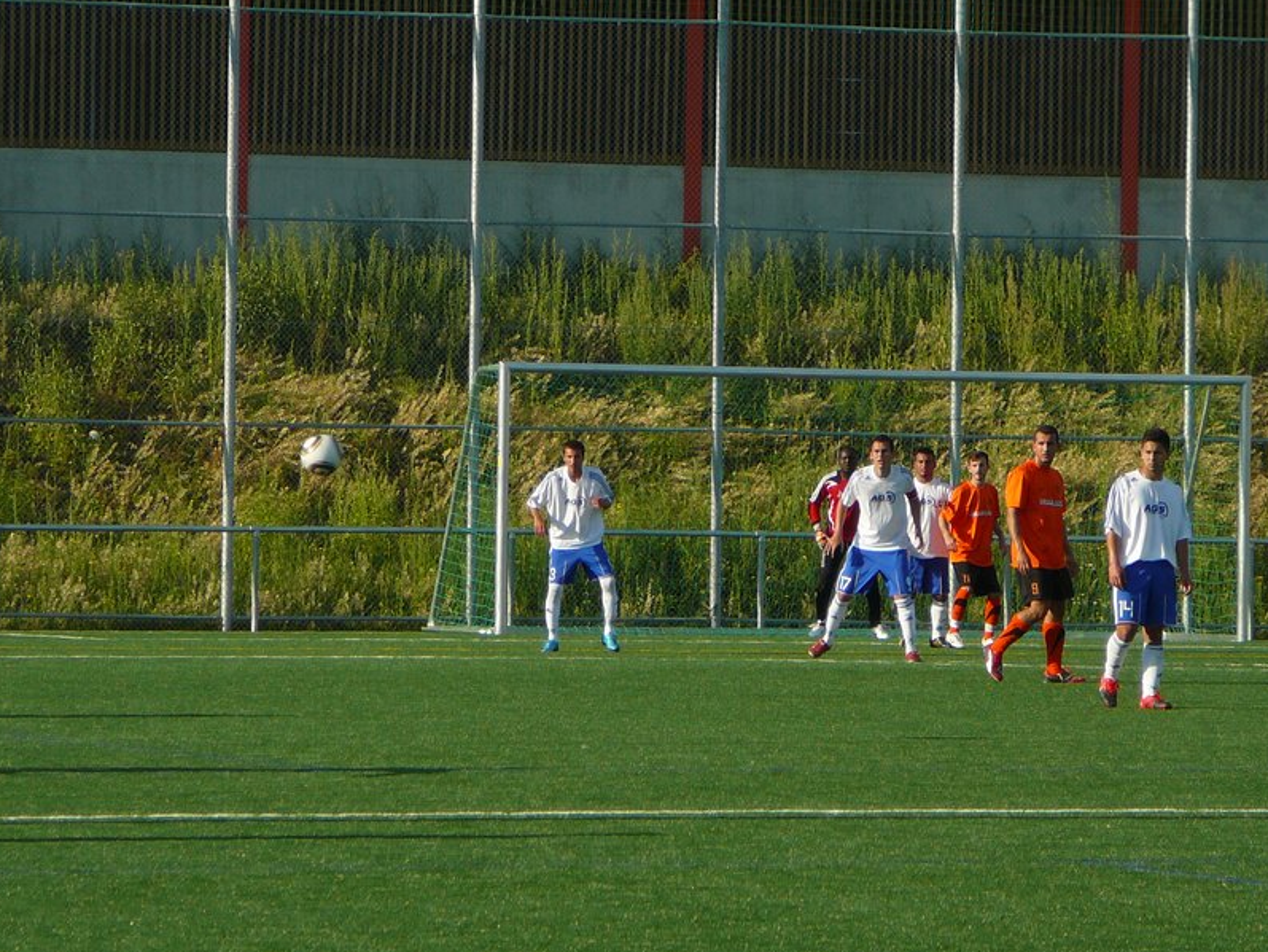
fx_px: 9379
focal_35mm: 256
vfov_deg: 5.8
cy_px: 554
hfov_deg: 7.7
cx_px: 606
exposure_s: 1/640
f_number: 4.1
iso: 80
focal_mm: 30.3
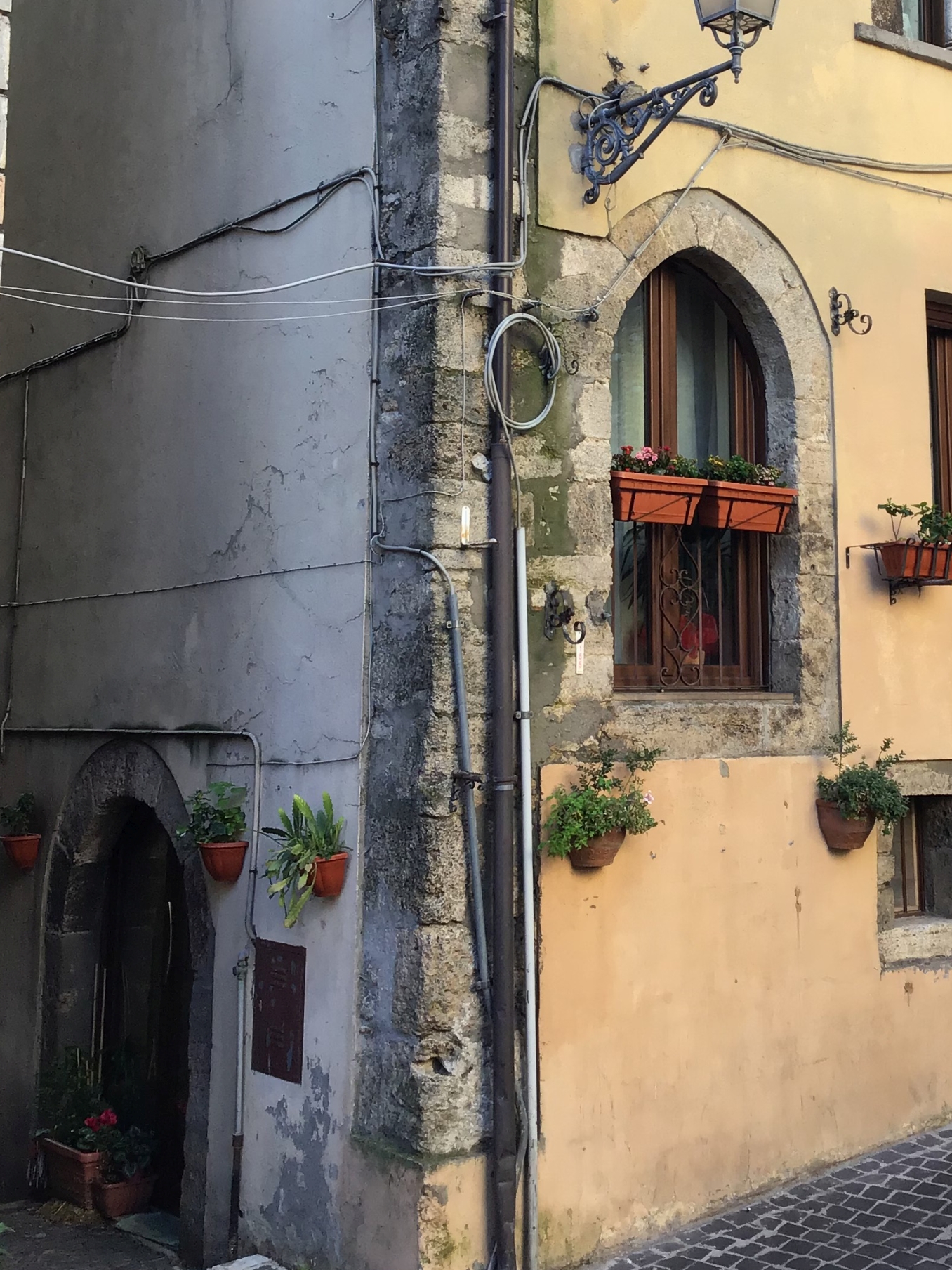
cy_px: 372
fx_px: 1760
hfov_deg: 30.0
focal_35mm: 48
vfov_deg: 38.9
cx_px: 656
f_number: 2.4
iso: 32
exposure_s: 1/100
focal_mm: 3.3
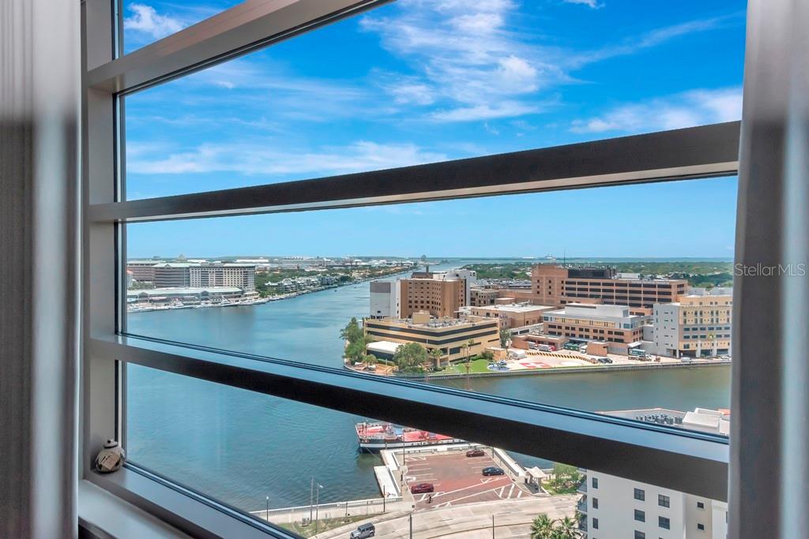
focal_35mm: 21
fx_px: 472
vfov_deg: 59.5
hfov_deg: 81.2
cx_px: 404
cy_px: 270
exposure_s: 1/1000
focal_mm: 14
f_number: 10
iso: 1000
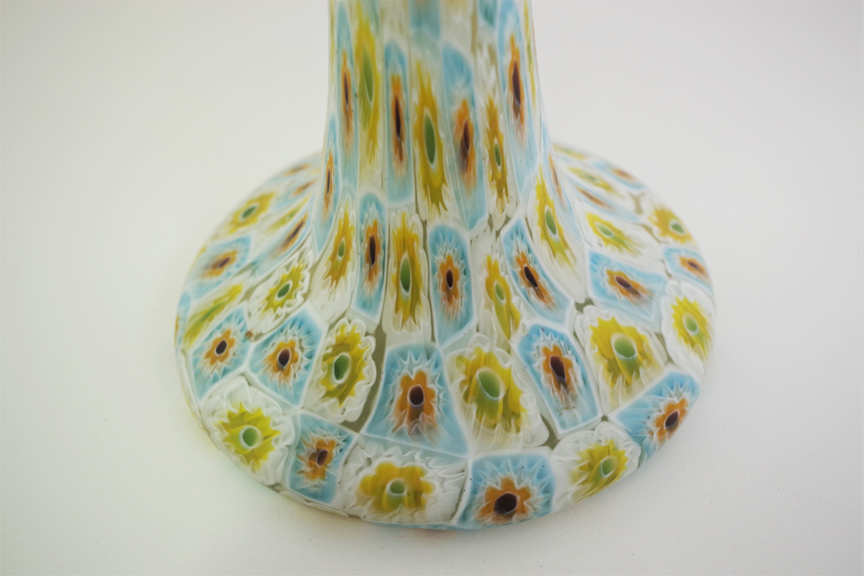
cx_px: 432
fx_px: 1104
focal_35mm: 46
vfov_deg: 29.2
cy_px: 288
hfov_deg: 42.7
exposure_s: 1/60
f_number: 4
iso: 400
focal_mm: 30.63
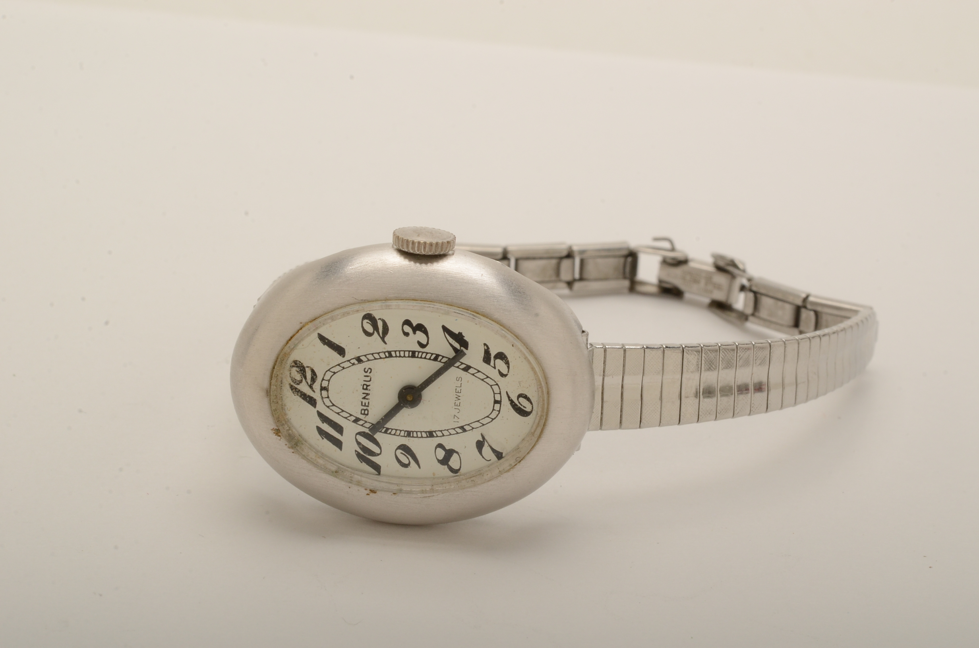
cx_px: 490
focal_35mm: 90
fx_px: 2442
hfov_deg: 22.7
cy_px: 324
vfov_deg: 15.1
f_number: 22
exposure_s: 1/200
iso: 400
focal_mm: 60
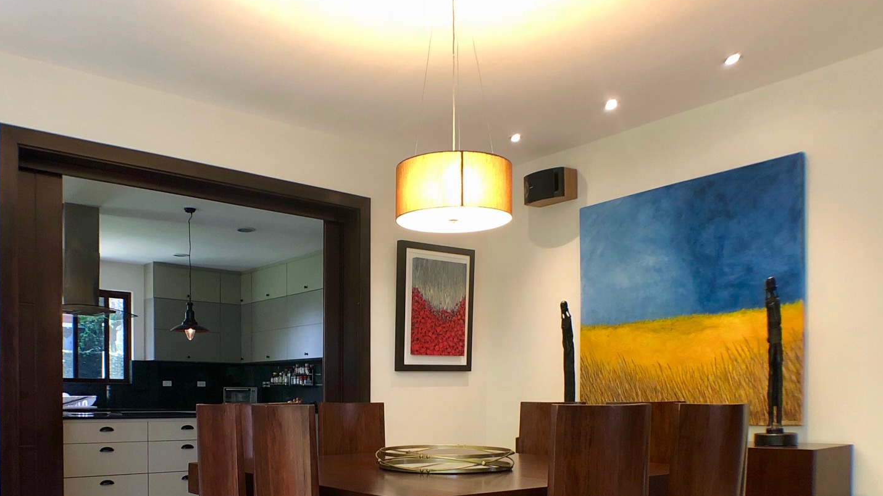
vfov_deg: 27.0
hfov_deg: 47.2
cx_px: 374
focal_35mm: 43
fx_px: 1007
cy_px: 418
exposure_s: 1/15
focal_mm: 3.99
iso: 50
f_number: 1.8
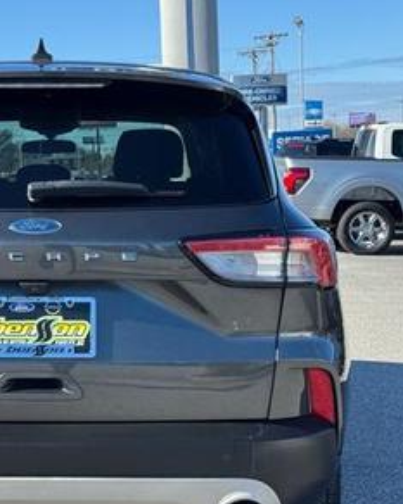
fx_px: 1210
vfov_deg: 23.6
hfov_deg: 18.6
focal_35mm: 81
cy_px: 297
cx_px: 47
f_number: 1.78
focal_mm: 6.76
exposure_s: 1/1818
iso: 64
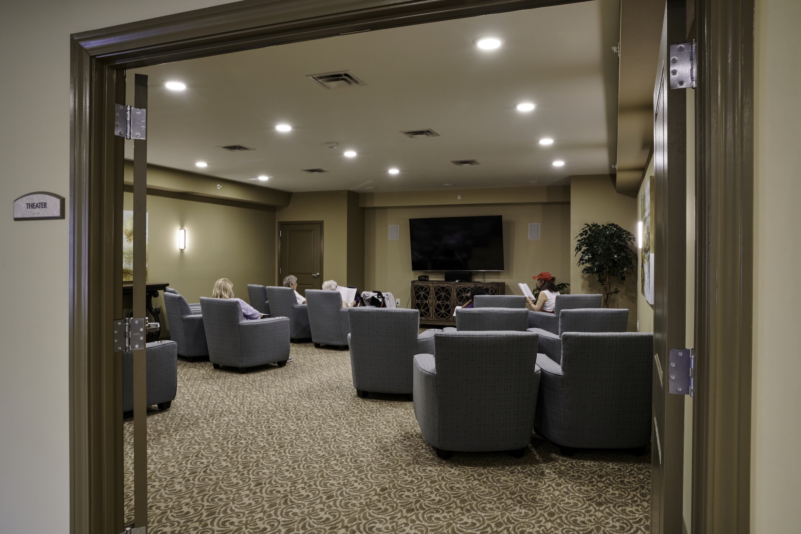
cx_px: 400
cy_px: 267
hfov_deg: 73.7
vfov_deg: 53.1
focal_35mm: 24
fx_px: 534
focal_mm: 24
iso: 500
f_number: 13
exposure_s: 1/3
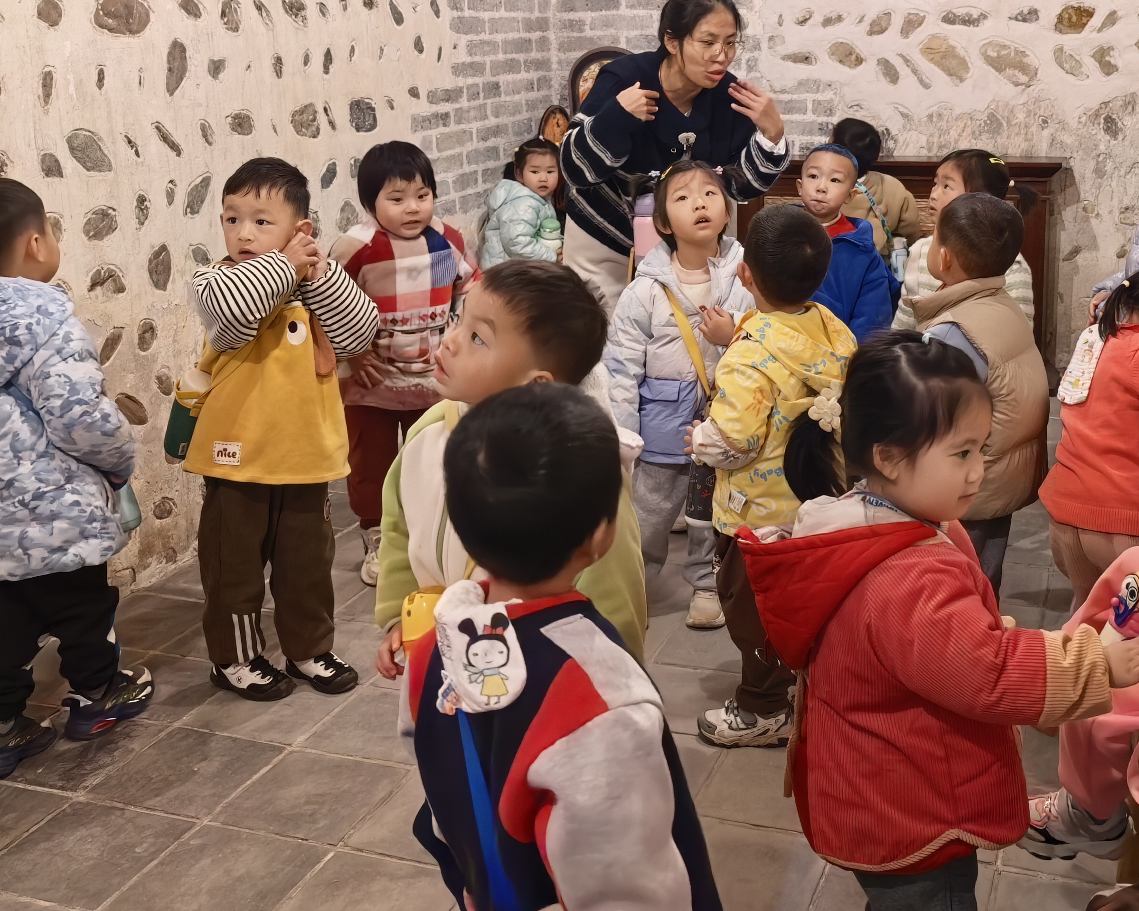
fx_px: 1348
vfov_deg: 37.0
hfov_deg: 45.5
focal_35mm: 40
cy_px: 315
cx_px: 703
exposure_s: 1/371
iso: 3200
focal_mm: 8.5
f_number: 1.6
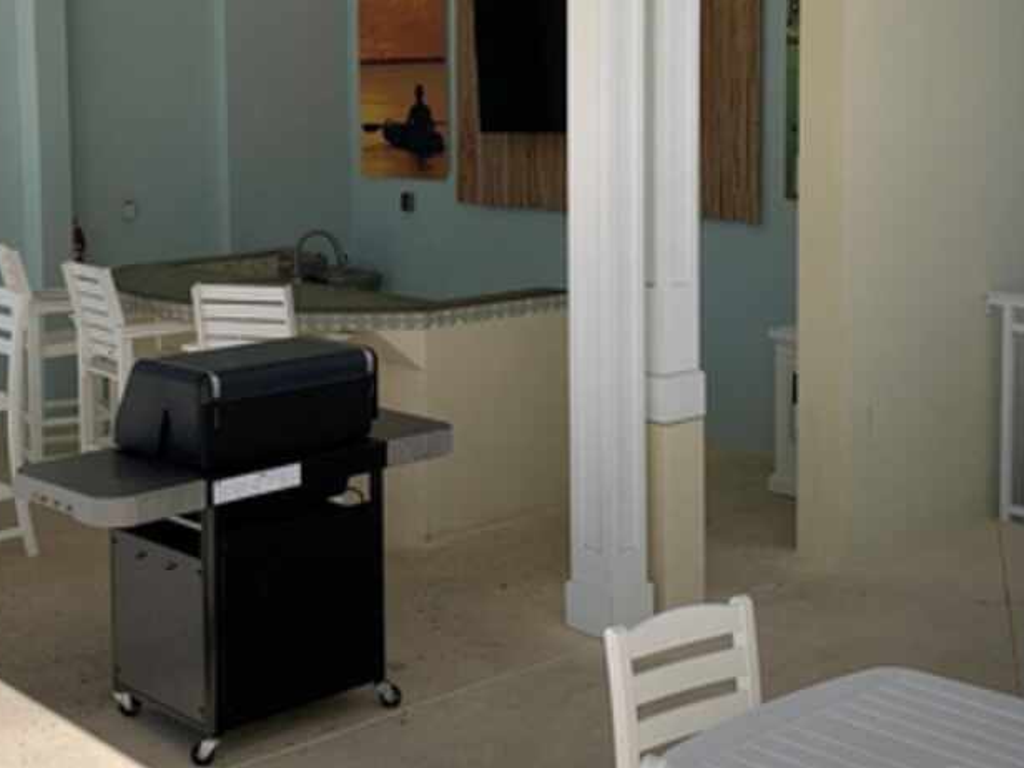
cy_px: 238
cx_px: 347
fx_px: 1597
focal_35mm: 54
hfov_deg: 35.2
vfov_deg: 26.8
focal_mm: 4.25
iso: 25
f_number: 1.8
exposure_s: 1/3289
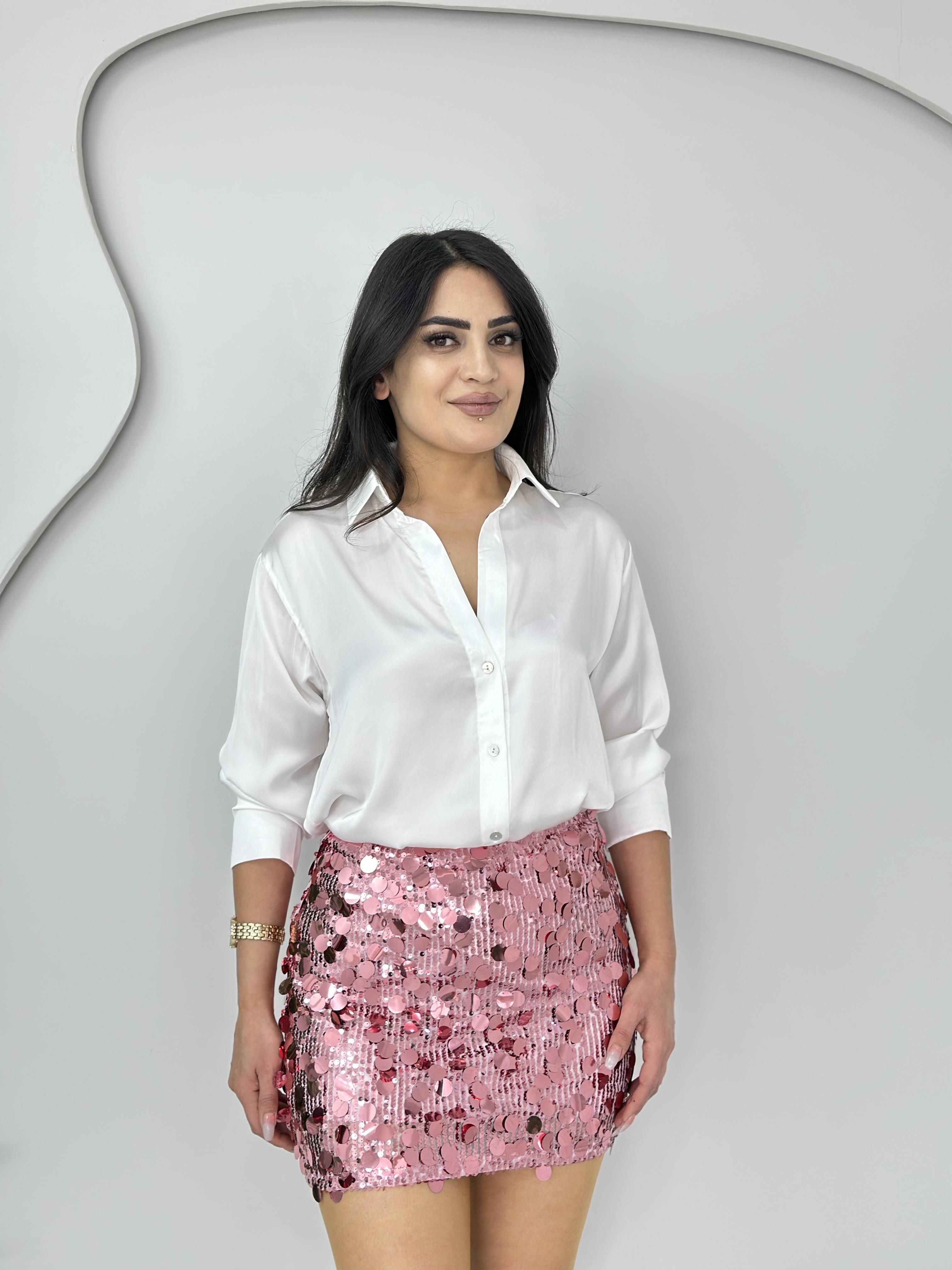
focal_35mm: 48
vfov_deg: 39.7
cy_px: 635
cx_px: 476
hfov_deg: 30.3
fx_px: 1760
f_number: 1.78
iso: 64
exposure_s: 1/50
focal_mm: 6.86
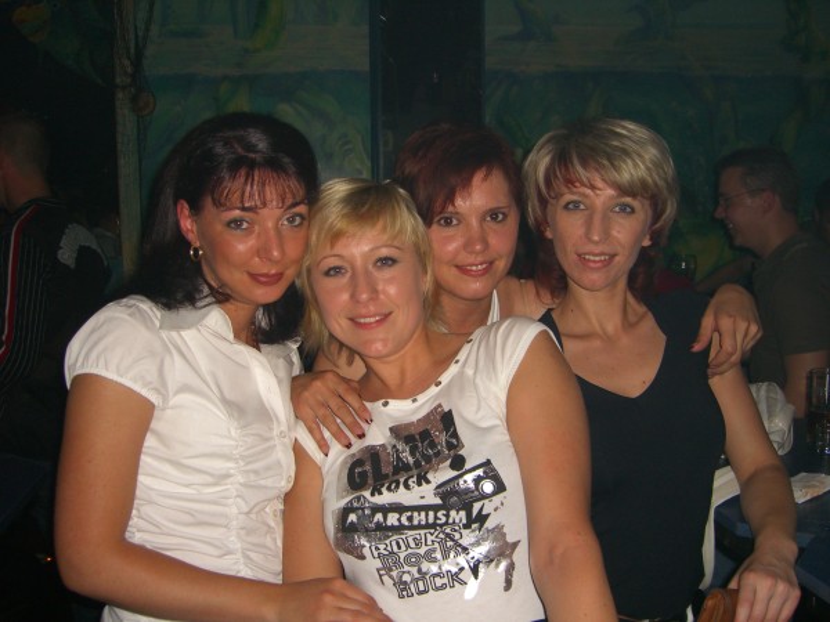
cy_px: 311
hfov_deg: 49.0
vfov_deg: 37.7
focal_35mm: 38
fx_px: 911
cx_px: 415
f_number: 2.8
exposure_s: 1/60
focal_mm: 7.9
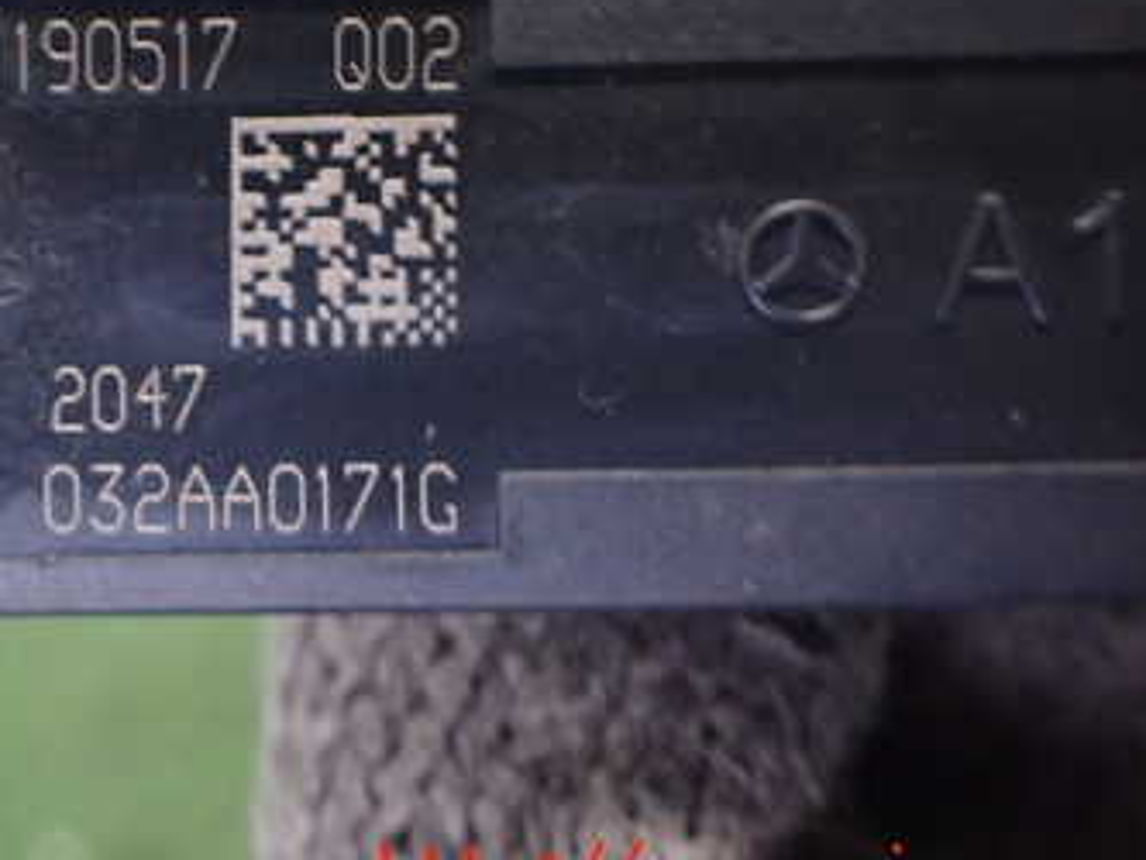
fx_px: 1788
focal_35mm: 54
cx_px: 124
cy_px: 148
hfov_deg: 33.7
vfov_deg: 26.4
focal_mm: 5.4
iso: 800
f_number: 2.3
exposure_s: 1/30
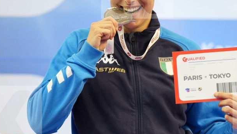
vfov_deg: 3.8
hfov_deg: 6.7
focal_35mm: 321
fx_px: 2018
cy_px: 121
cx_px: 137
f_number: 2.8
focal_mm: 156
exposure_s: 1/250
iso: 1000
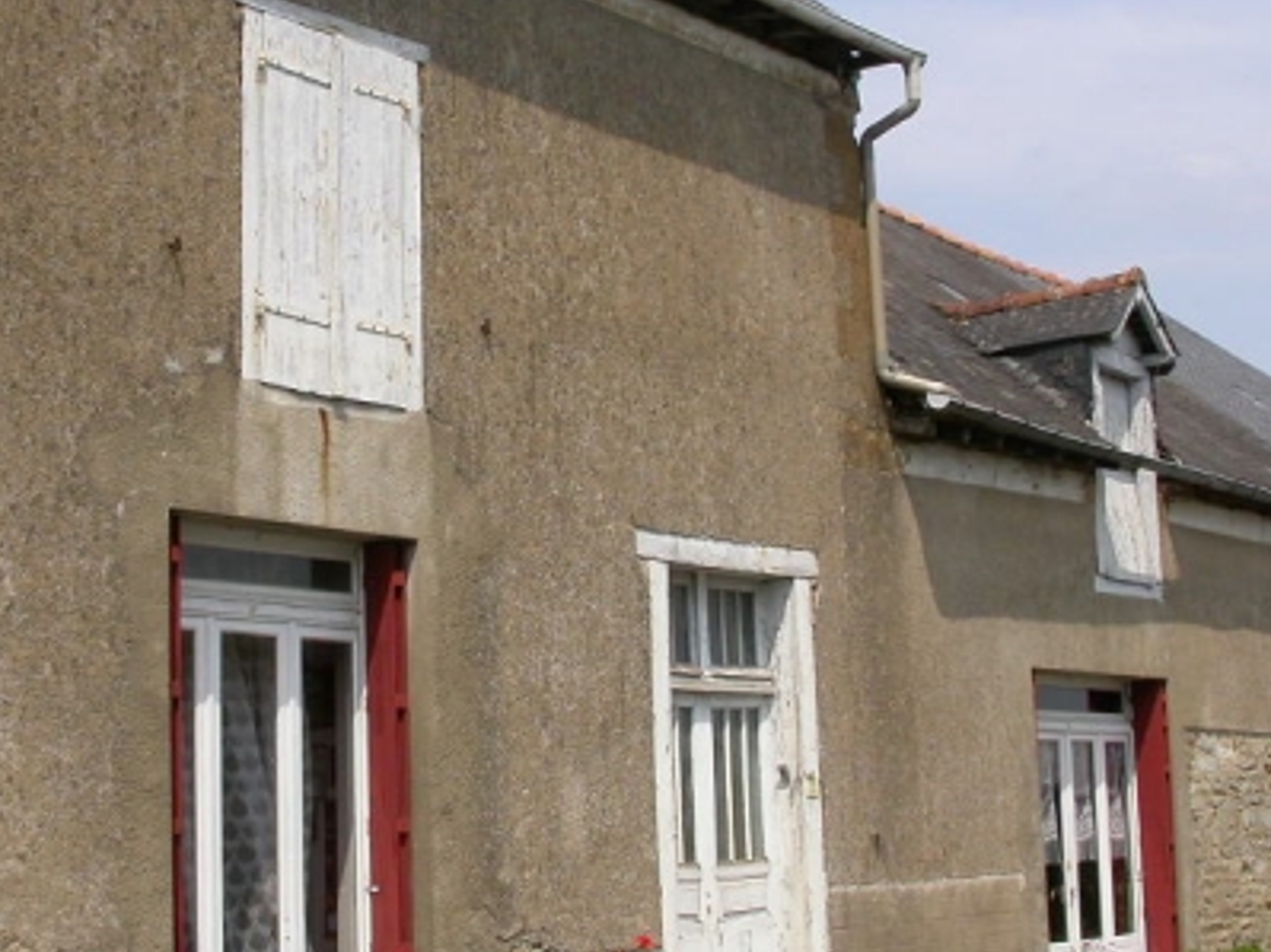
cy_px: 401
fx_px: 2386
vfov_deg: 22.6
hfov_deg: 29.7
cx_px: 497
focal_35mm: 65
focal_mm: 7.85
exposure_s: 1/382
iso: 100
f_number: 7.5
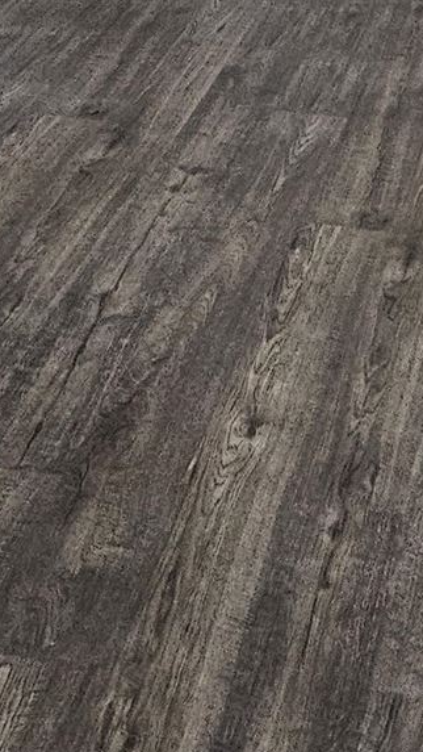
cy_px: -284
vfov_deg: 28.3
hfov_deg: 18.5
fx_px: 1136
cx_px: 644
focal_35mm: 57
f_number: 2.2
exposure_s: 1/60
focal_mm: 2.2
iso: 320
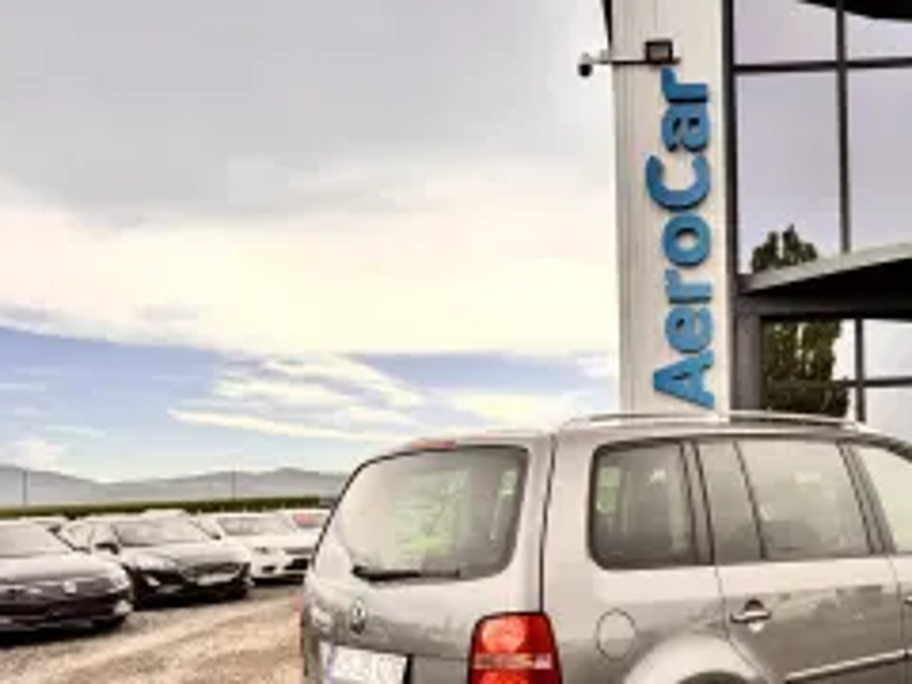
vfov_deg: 38.8
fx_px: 948
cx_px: 638
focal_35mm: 36
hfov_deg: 50.0
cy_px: 498
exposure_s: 1/4049
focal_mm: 6.76
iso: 80
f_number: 1.78
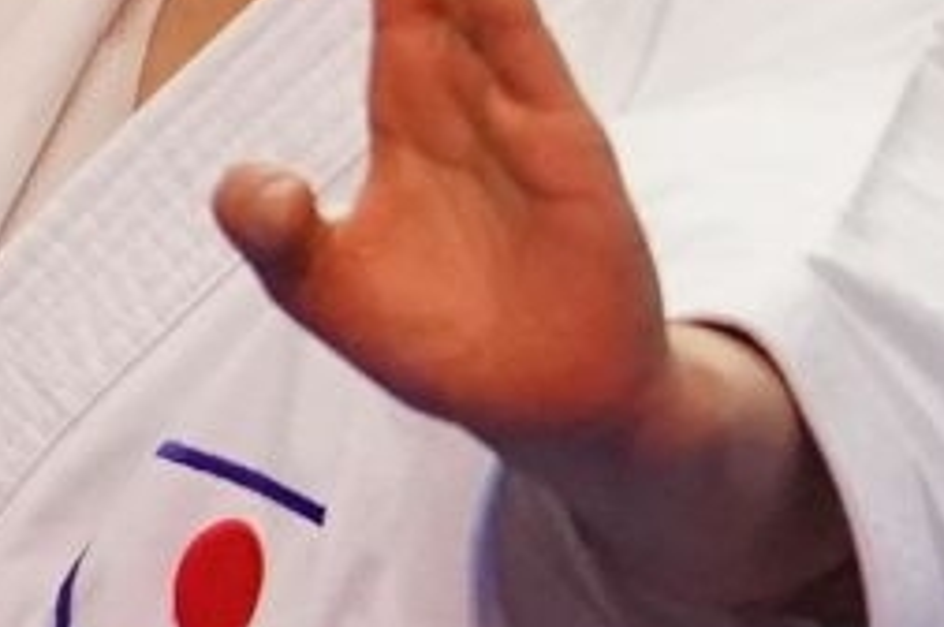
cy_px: 153
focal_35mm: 2137
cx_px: 590
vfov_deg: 0.6
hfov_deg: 1.0
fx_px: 55964
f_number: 2.8
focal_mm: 200
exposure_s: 1/1000
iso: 5000
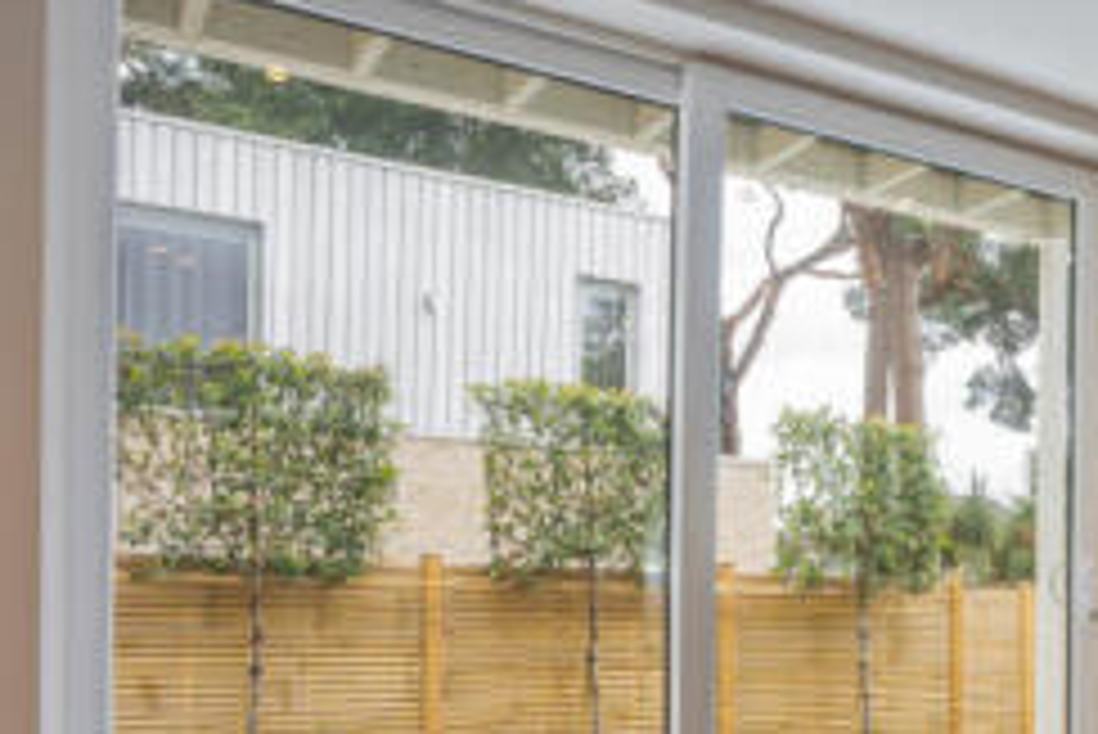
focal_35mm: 43
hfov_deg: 34.1
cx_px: 1388
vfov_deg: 29.7
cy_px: 687
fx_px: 1312
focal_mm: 16
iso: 200
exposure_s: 1/2.5
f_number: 11
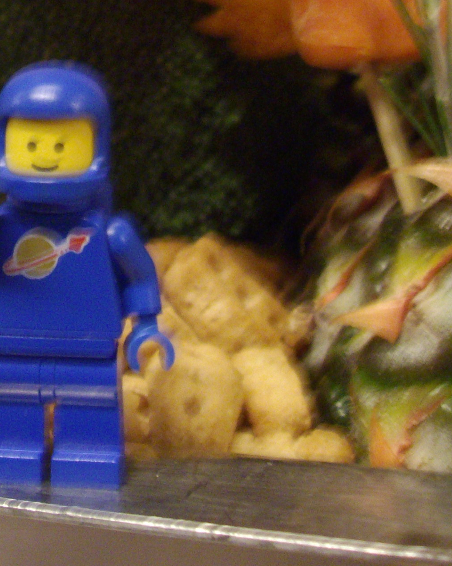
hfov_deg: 17.7
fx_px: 1421
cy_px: 20
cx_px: 30
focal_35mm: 85
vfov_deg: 21.8
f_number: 2.7
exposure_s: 1/6
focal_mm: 6
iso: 320
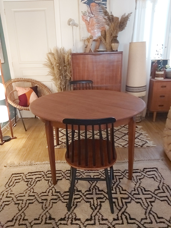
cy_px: 114
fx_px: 171
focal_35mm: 26
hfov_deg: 53.1
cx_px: 86
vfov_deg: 67.3
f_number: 1.7
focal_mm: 3.92
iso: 640
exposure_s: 1/25
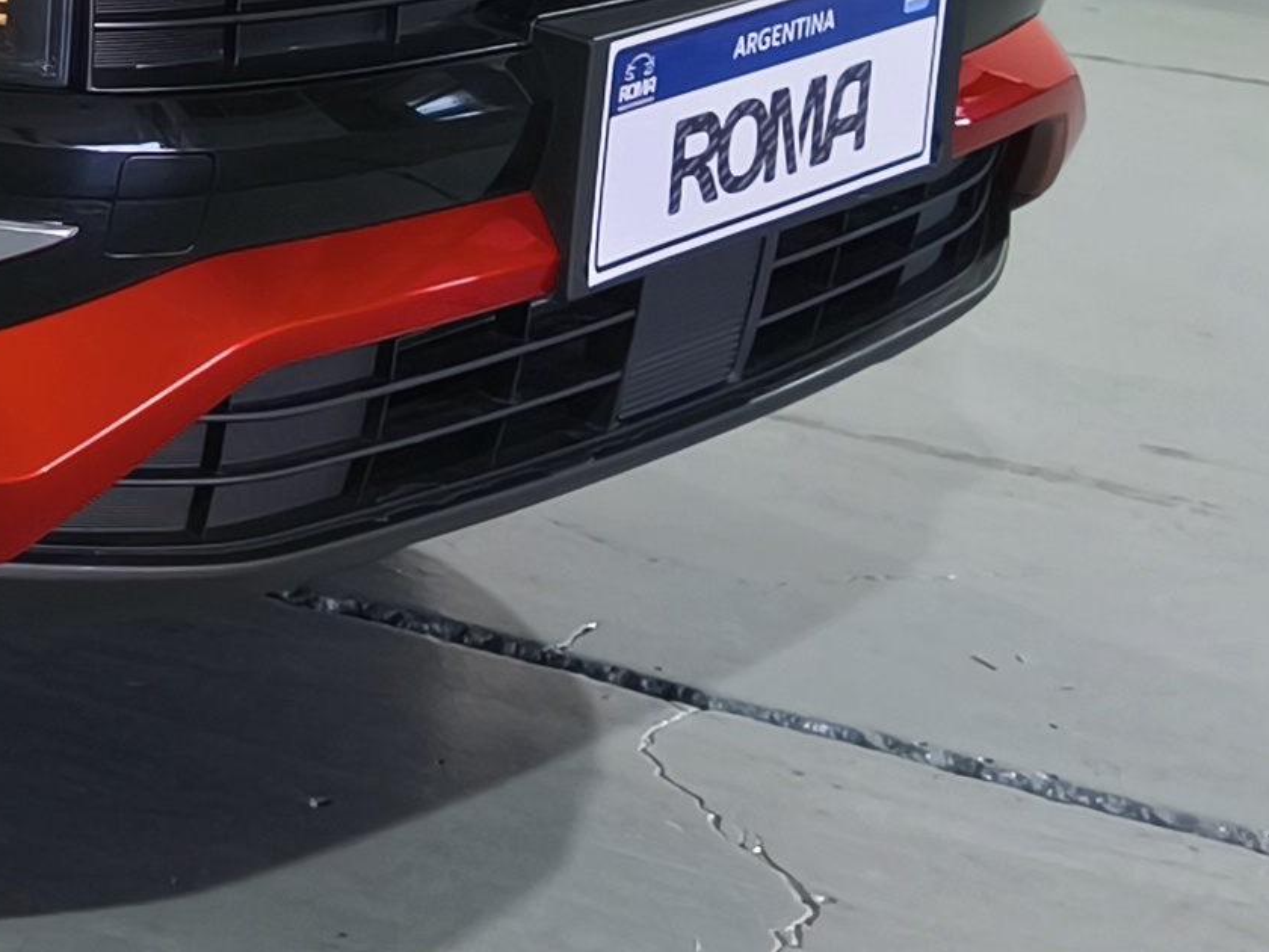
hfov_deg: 14.8
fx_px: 4289
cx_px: -962
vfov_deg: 12.3
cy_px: -317
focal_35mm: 117
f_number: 1.7
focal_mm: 5.35
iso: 250
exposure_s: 1/50
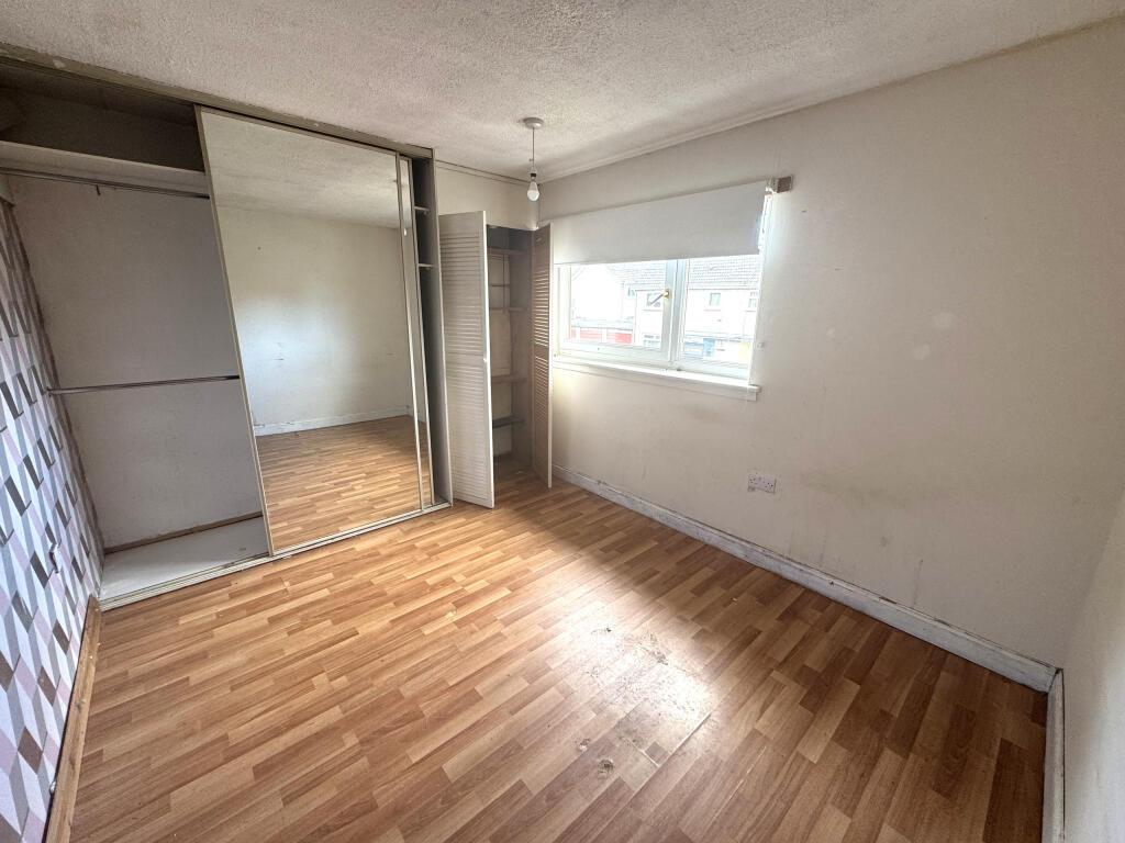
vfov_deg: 85.7
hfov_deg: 102.1
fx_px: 455
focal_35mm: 14
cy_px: 422
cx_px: 562
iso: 125
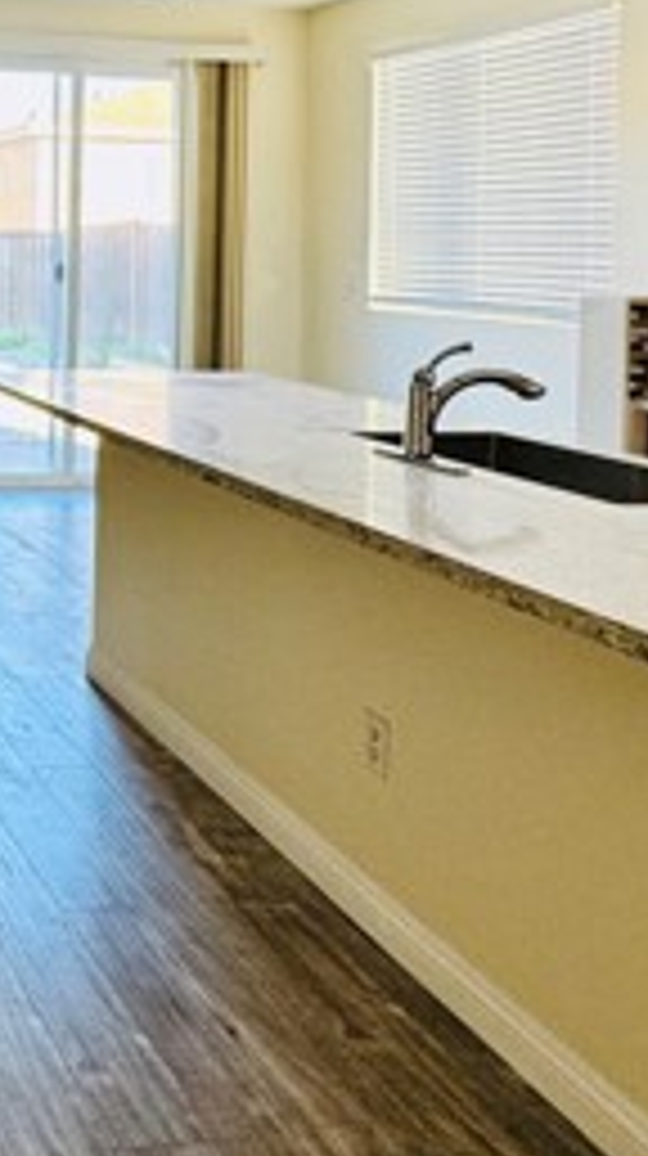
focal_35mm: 38
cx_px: -234
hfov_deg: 25.8
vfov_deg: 49.8
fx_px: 1164
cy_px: 234
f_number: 2.2
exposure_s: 1/99
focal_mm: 2.22
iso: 160
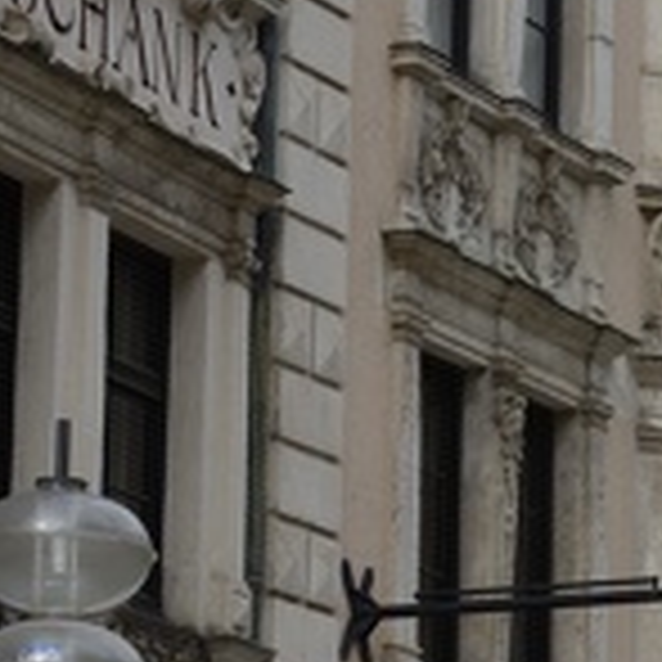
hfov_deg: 7.5
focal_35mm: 229
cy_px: 761
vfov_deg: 7.6
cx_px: 1126
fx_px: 4955
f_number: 9
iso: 200
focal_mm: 50
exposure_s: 1/320
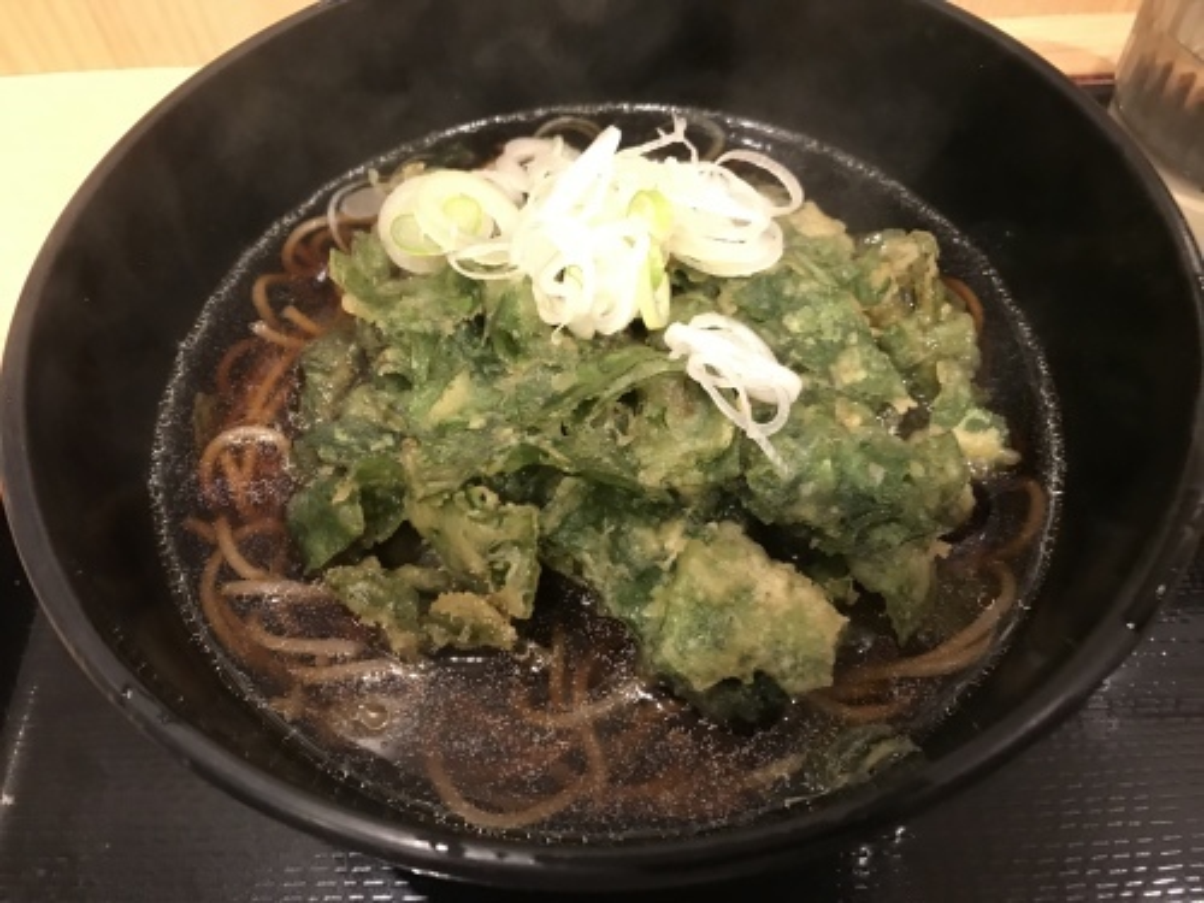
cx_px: 602
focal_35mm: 28
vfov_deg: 49.7
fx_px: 974
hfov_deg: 63.4
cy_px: 452
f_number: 1.8
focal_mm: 3.99
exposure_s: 1/14
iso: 100
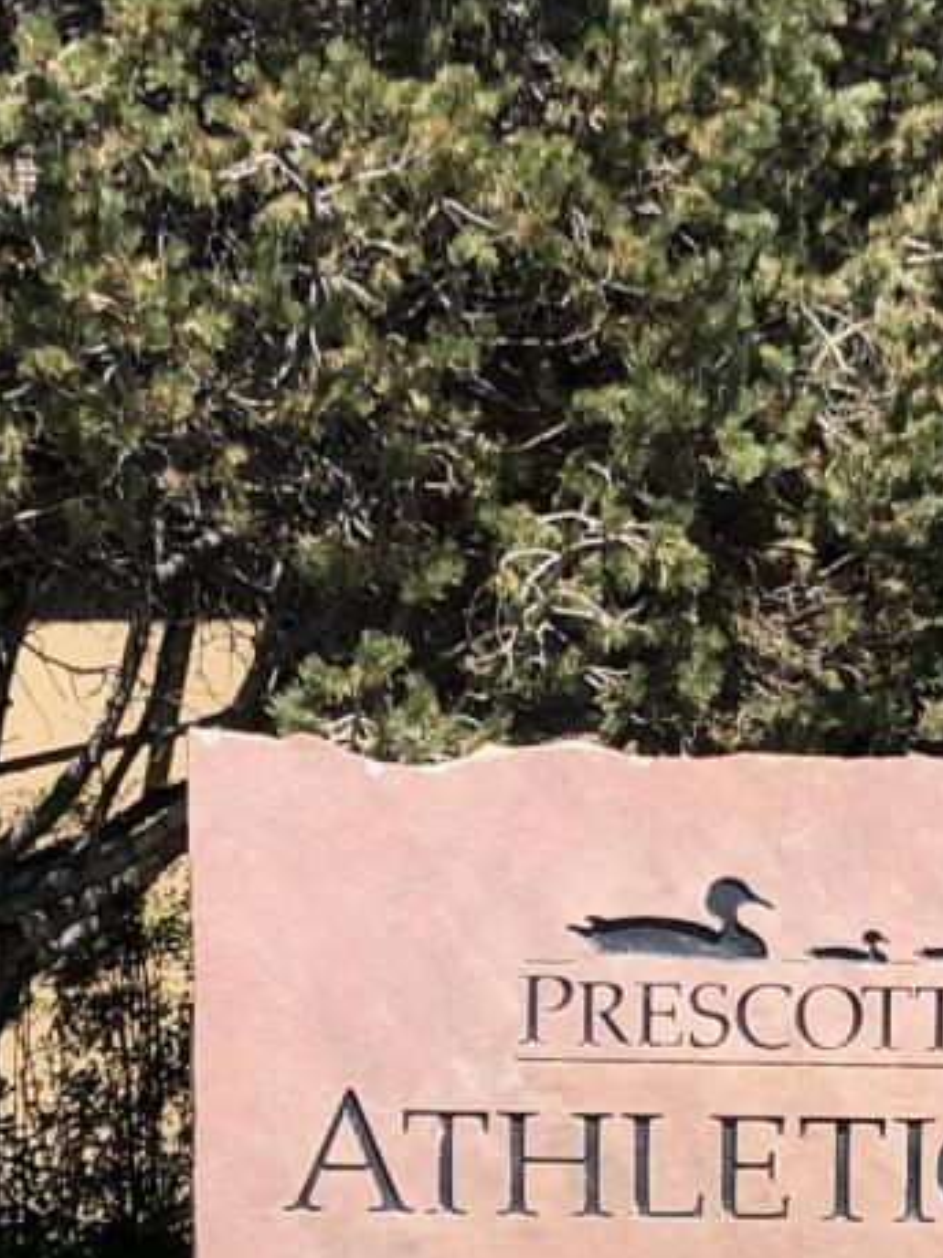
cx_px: 864
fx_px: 4433
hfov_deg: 12.0
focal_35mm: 122
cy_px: 1442
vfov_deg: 15.6
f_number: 1.8
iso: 20
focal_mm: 4
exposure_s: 1/1297
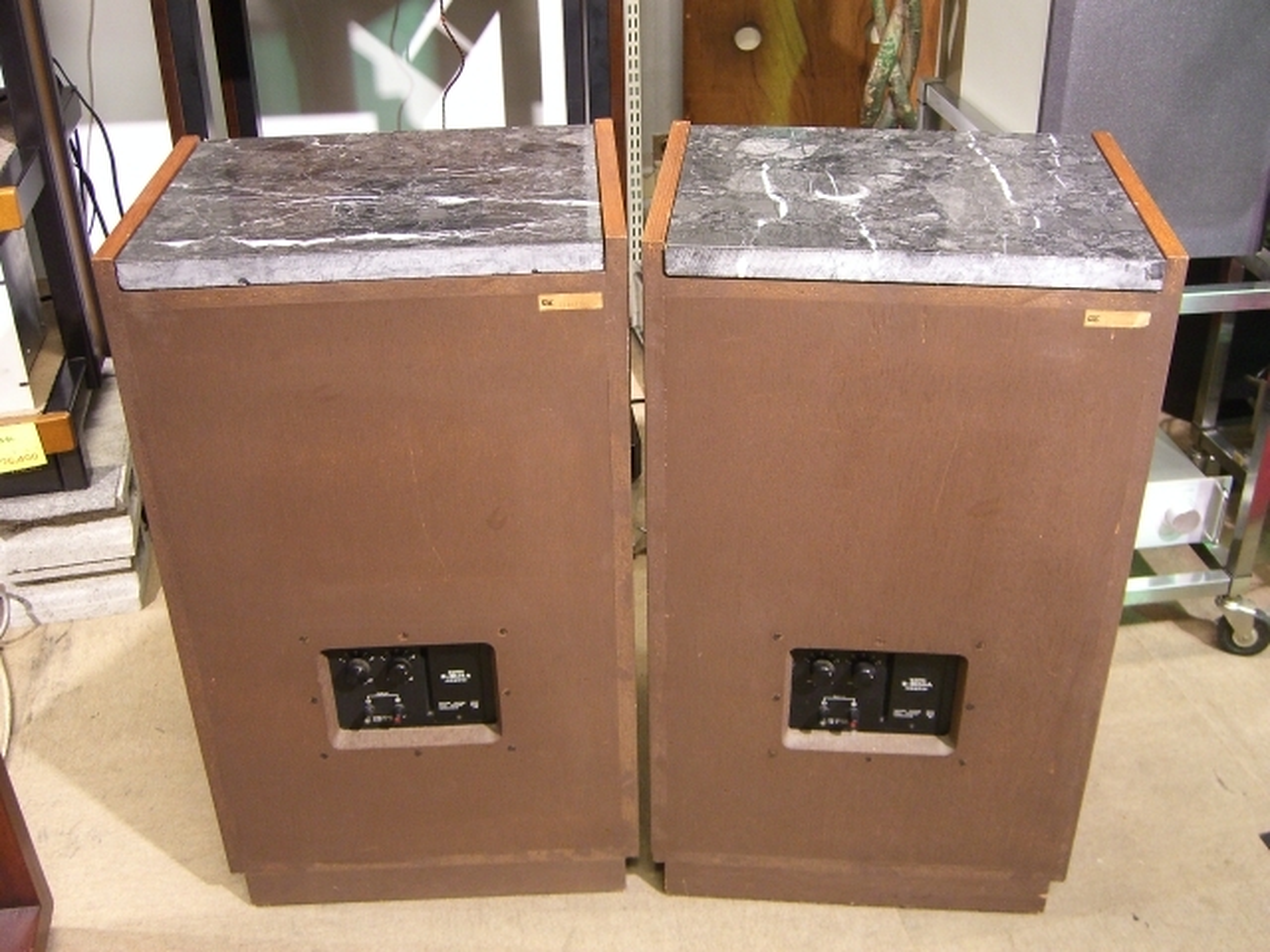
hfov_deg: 49.0
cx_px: 635
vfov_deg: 37.7
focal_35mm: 38
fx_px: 1394
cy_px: 476
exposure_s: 1/13
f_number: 2.8
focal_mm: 7.9
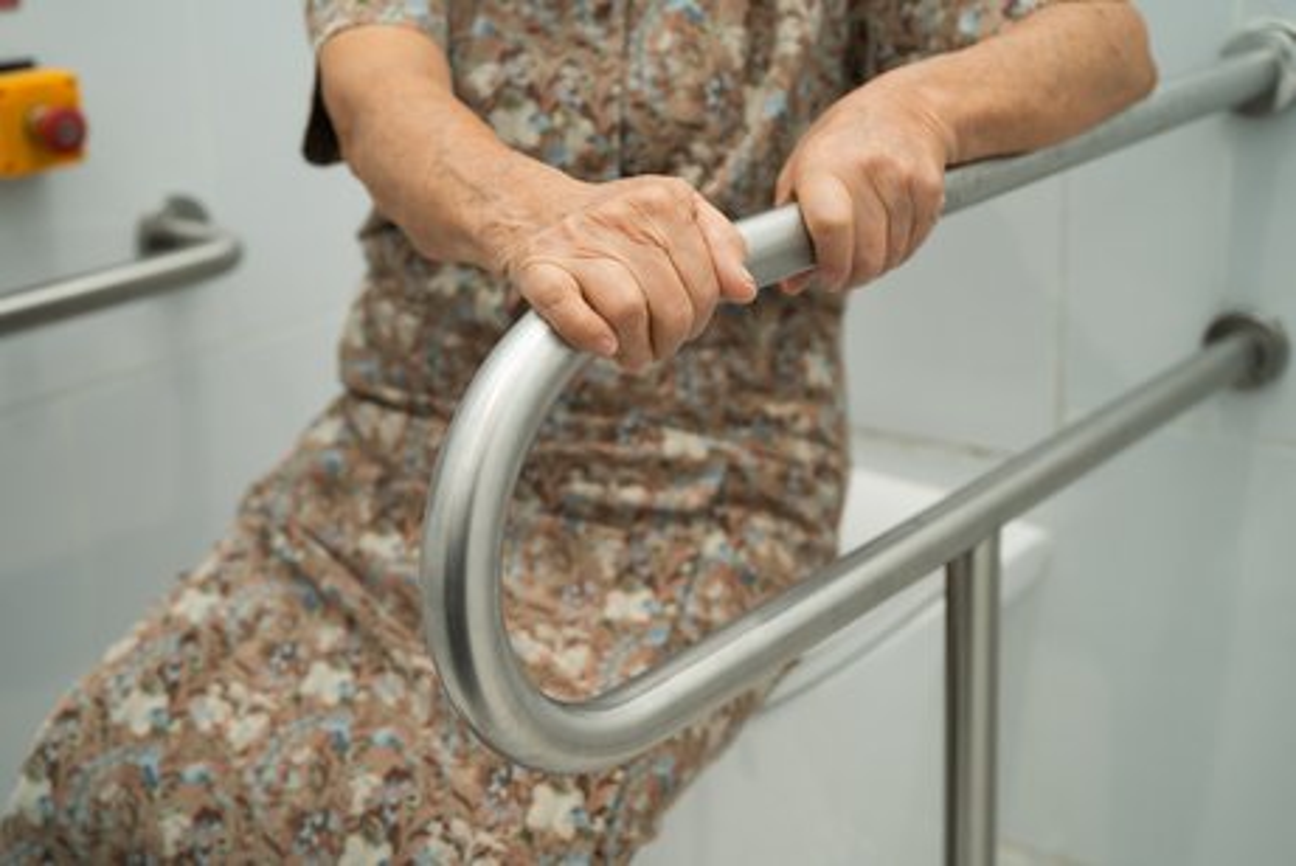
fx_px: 1801
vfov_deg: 27.0
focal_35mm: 50
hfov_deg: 39.6
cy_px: 433
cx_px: 648
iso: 400
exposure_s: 1/125
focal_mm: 50
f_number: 4
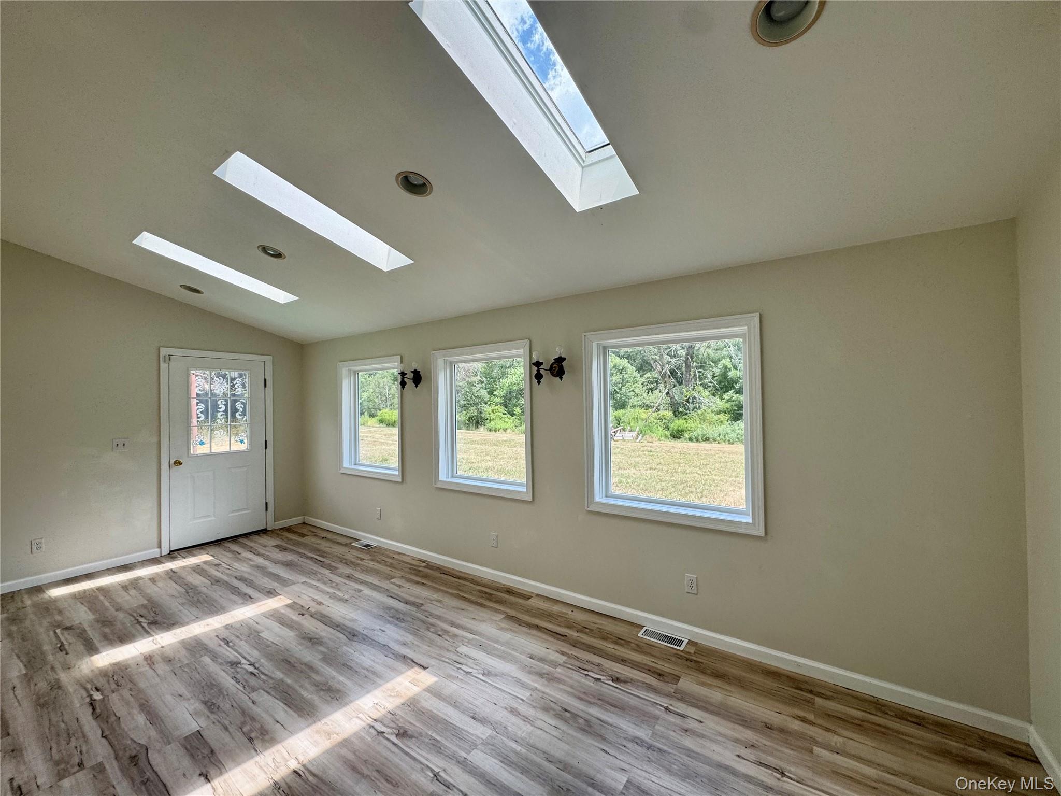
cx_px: 530
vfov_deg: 85.7
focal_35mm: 14
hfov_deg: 102.1
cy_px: 398
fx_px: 429
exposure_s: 1/198
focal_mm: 2.22
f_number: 2.2
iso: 40
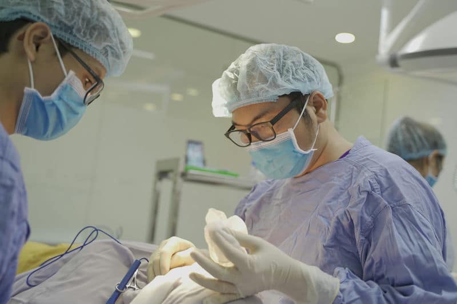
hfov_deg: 43.6
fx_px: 571
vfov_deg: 29.9
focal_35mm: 45
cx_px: 228
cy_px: 152
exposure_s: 1/100
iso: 1250
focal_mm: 45
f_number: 2.8
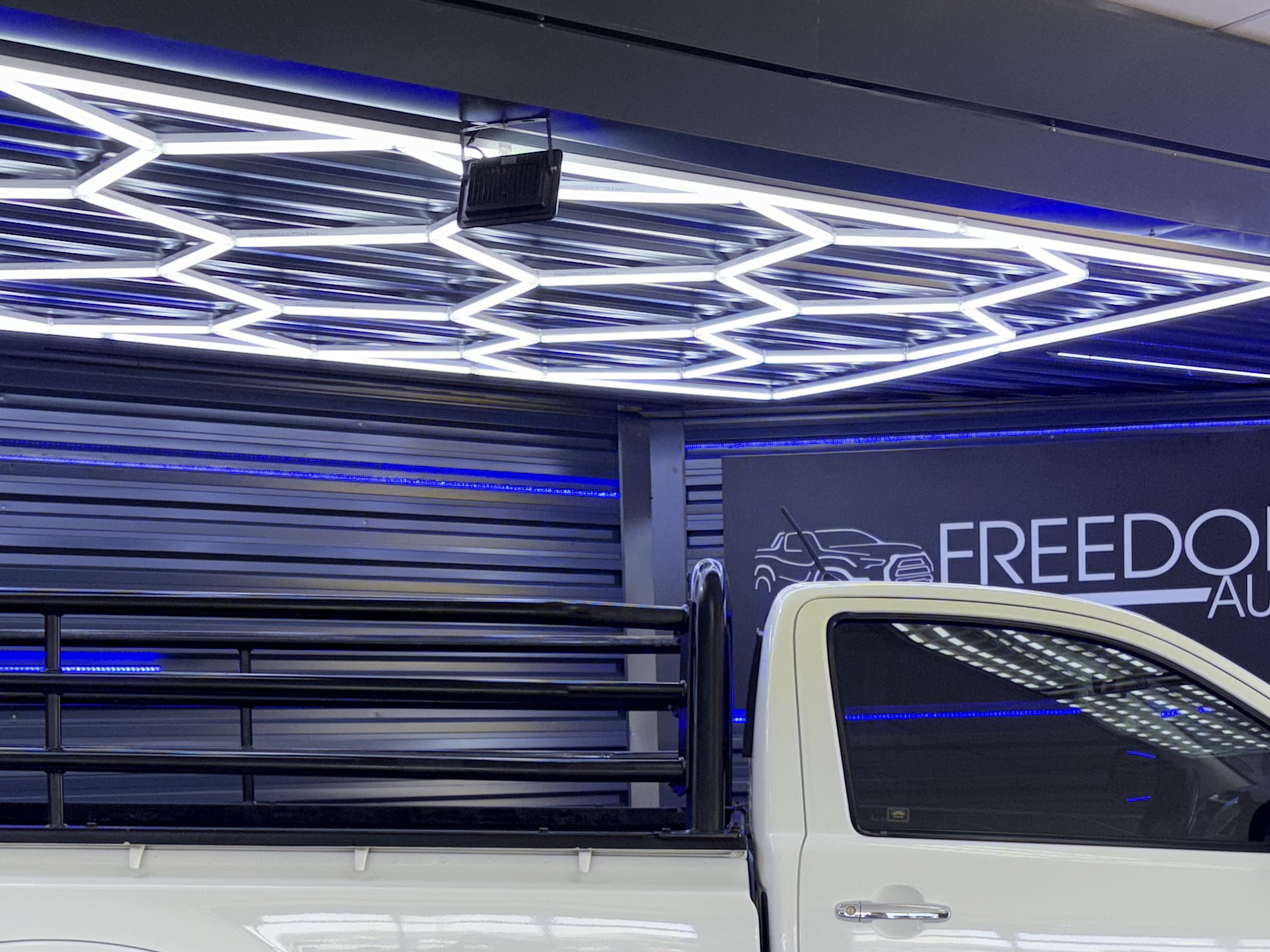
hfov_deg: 33.7
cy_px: 906
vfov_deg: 24.7
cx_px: 742
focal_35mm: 57
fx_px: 2091
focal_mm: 5.96
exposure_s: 1/240
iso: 32
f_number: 1.6
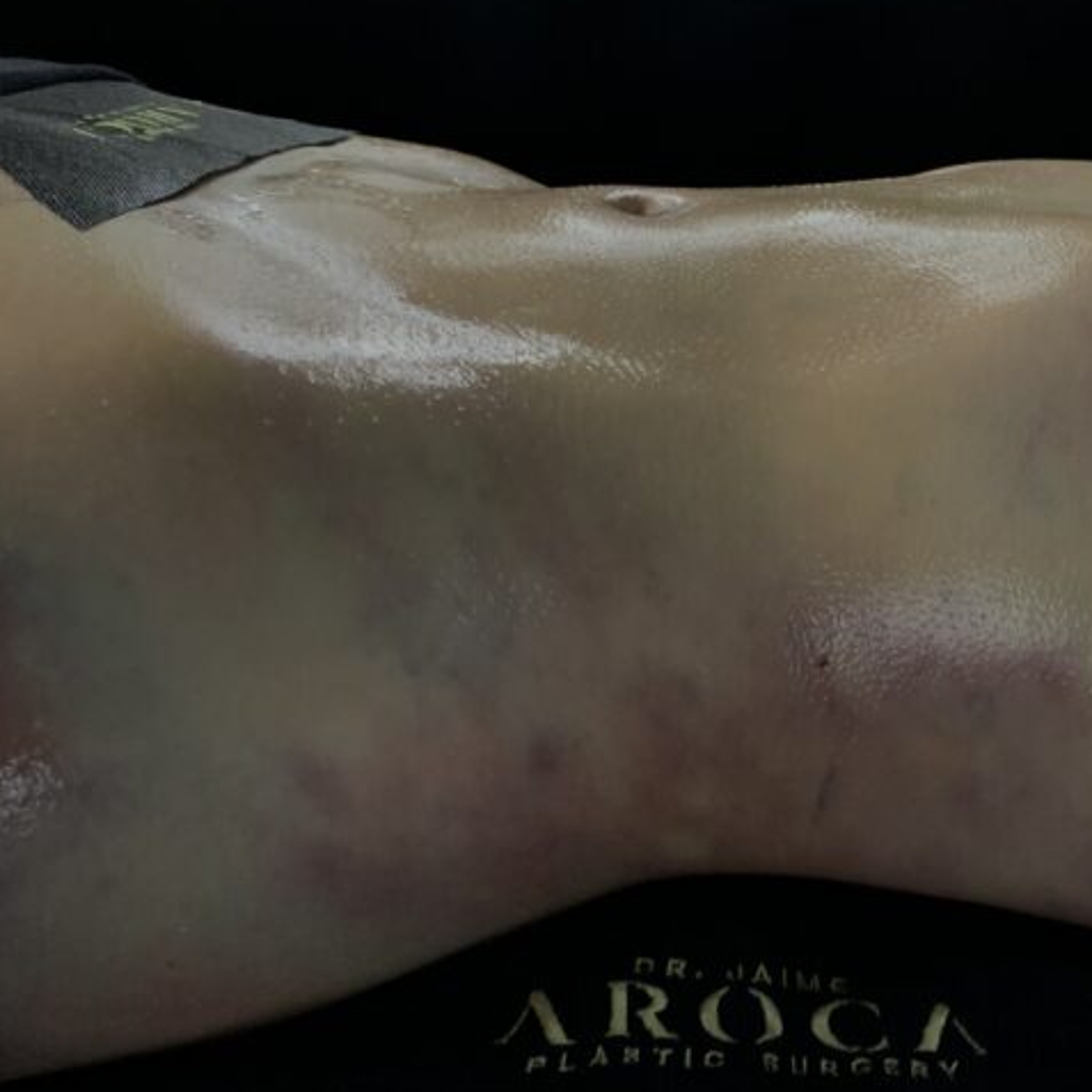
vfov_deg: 44.9
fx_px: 1321
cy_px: 517
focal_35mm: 37
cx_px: 788
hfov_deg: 43.8
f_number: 1.8
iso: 200
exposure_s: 1/51
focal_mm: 4.25
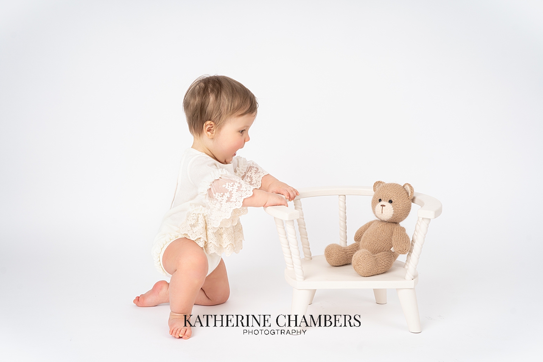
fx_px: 754
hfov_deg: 39.6
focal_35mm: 50
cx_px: 272
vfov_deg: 27.0
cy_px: 181
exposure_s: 1/160
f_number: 6.3
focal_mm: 50
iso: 200
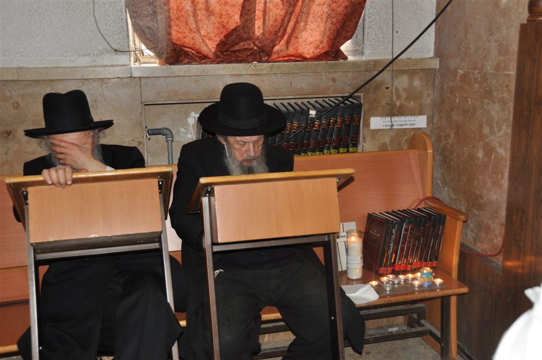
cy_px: 180
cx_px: 271
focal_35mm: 40
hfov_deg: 48.0
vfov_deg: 32.9
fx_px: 609
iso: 400
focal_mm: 27
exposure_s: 1/60
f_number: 4
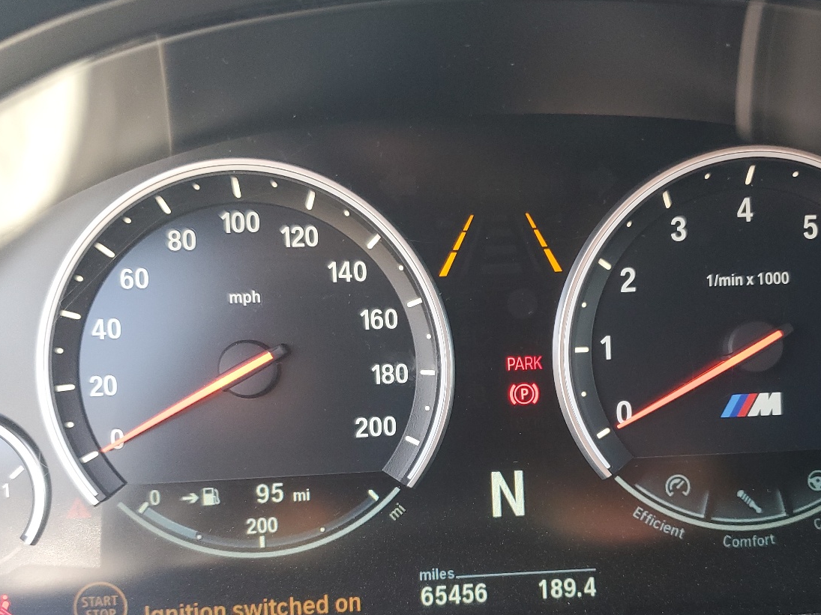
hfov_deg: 48.8
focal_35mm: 38
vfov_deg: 37.0
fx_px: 901
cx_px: 475
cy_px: 443
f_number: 1.5
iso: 97
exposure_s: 1/120
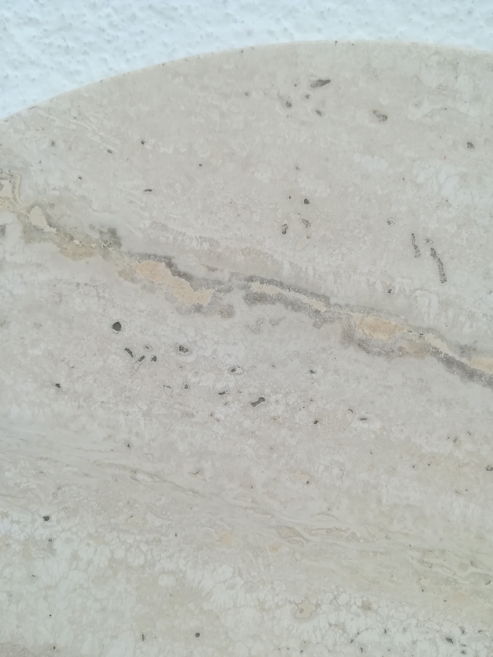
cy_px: 328
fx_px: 494
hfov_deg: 53.1
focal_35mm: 26
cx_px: 246
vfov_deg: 67.3
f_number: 2.2
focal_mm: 3.83
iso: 80
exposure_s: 1/100
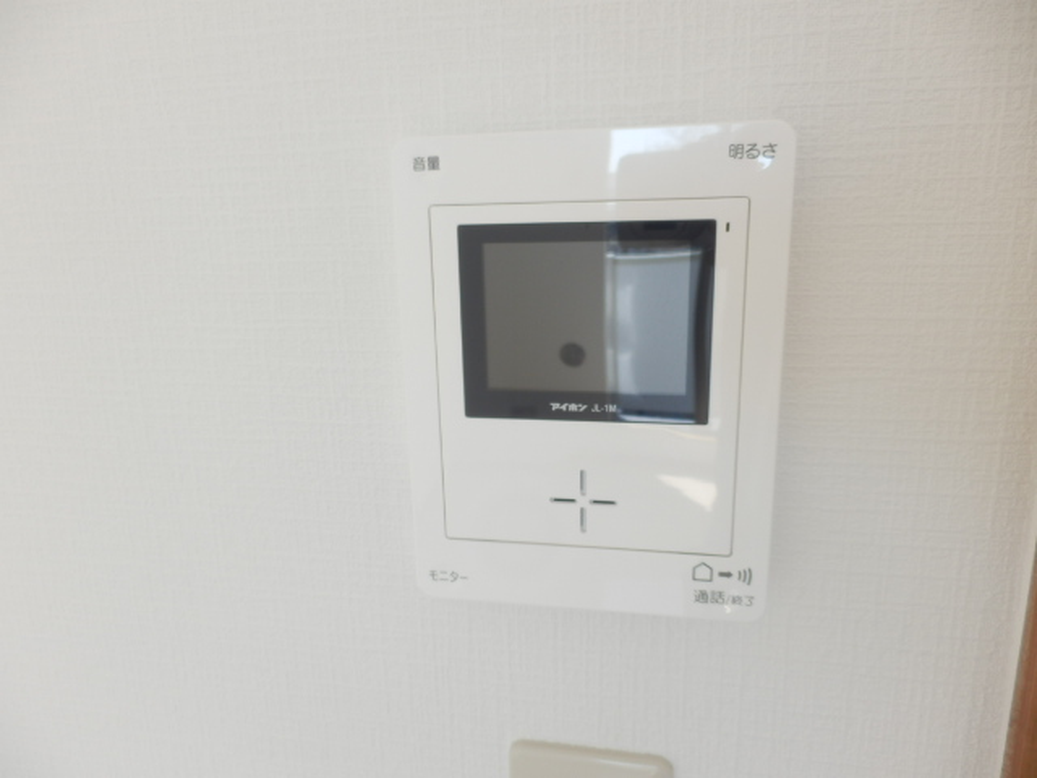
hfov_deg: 71.6
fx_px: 719
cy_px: 389
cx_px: 518
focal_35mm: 24
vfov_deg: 56.8
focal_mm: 4.2
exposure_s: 1/80
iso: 80
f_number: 3
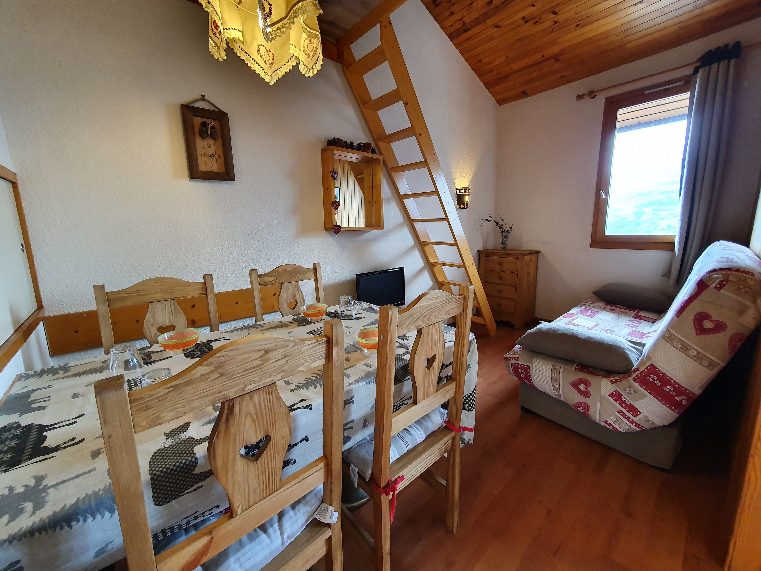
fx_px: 286
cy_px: 286
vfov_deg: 89.9
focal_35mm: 13
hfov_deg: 106.2
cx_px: 380
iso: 250
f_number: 2.2
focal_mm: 1.8
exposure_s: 1/50
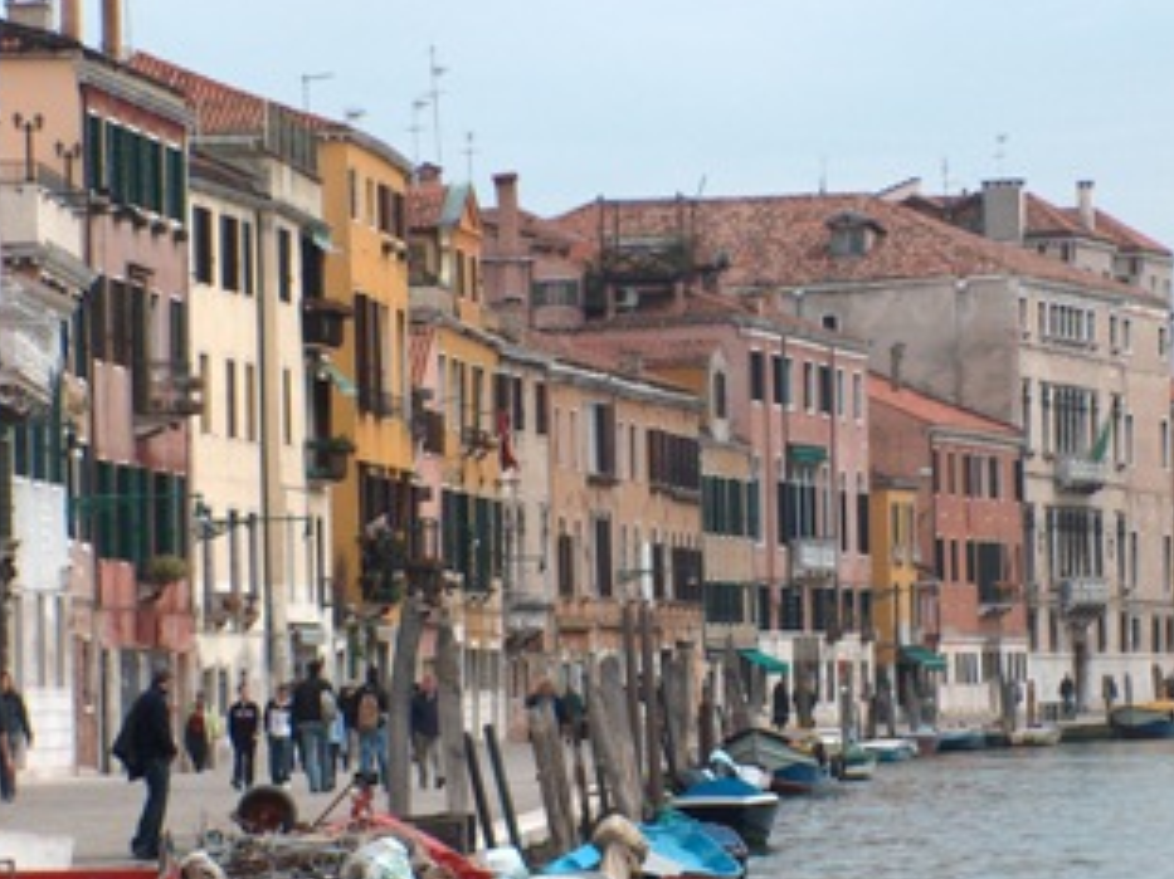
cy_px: 551
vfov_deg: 6.5
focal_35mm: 229
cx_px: 823
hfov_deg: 8.6
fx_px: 7764
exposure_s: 1/192
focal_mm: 32.67
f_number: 8.5
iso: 100
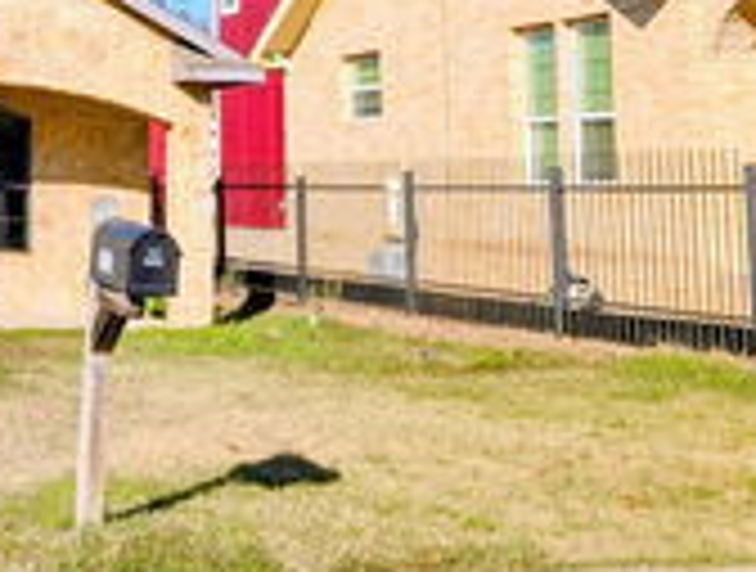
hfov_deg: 22.3
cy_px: -11
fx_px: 1599
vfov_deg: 19.6
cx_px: -356
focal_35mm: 73
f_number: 1.68
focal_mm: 6.9
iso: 21
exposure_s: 1/1689
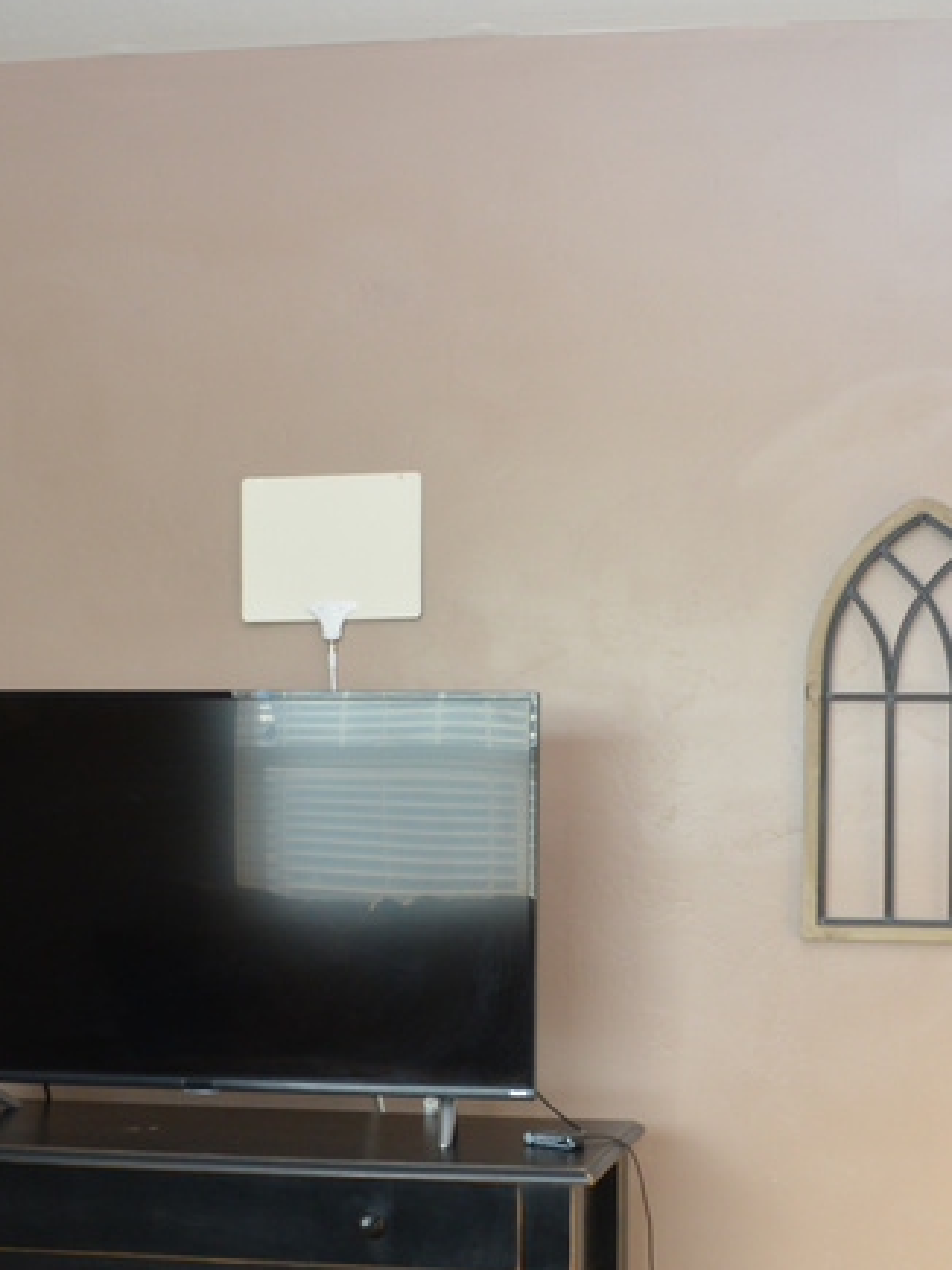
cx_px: 707
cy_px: 771
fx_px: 2238
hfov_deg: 23.8
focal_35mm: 61
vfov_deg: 31.6
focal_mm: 18
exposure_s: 1/60
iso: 450
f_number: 4
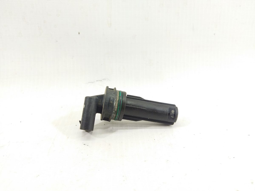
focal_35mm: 27
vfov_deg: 51.4
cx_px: 128
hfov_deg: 65.3
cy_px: 96
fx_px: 199
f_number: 1.79
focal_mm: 4.71
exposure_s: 1/100
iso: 189
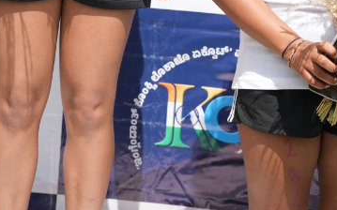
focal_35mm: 122
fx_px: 1120
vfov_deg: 10.4
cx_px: 61
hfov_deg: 17.0
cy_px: -107
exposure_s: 1/4000
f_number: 2.8
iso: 250
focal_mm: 42
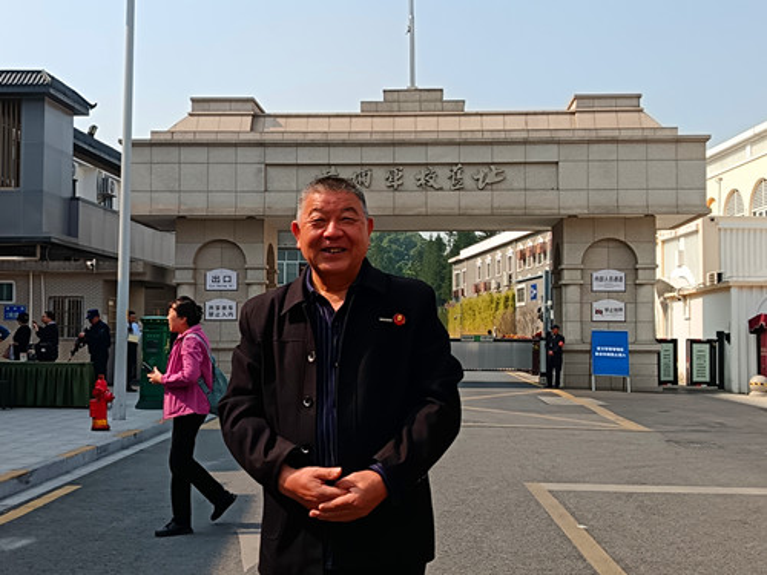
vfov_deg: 32.2
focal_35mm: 45
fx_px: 997
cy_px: 288
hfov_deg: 42.1
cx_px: 384
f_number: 1.75
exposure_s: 1/427
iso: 100
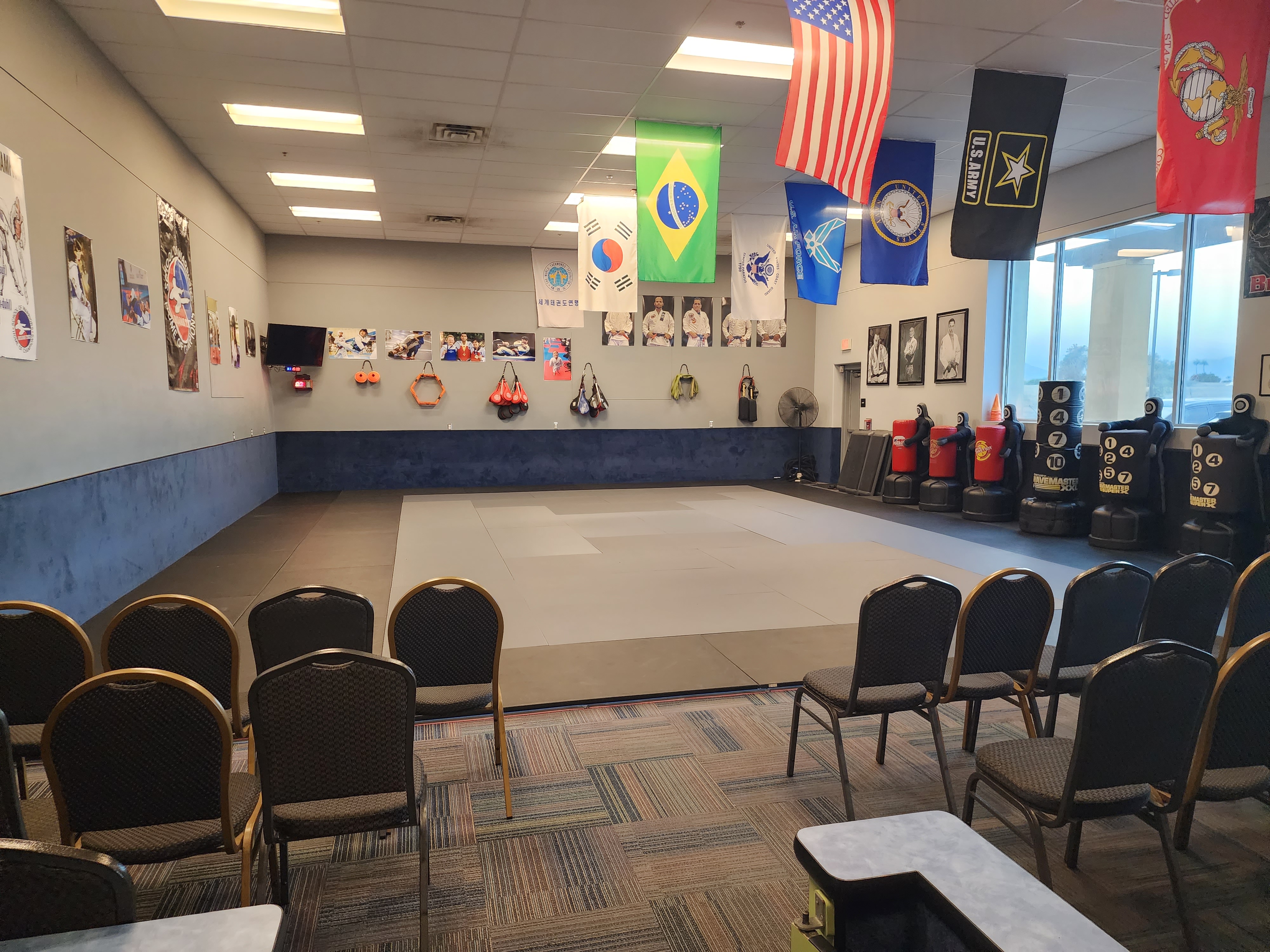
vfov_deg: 58.9
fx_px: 844
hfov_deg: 73.9
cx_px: 635
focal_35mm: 23
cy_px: 476
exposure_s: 1/120
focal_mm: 6.4
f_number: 1.8
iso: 1000
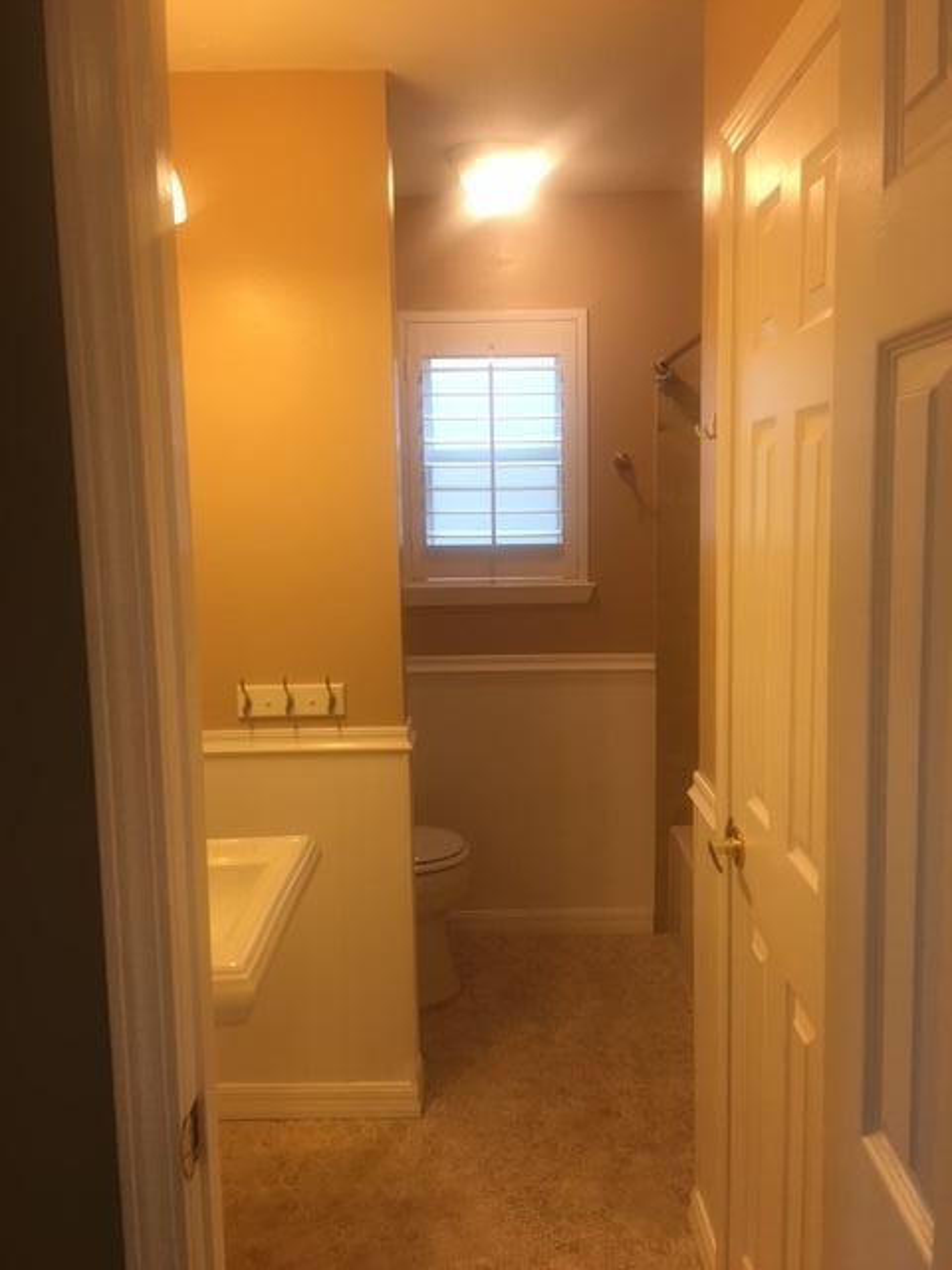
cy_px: 635
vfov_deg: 61.7
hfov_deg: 48.2
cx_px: 476
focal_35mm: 29
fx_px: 1063
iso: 32
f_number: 2.2
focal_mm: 4.15
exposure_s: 1/15
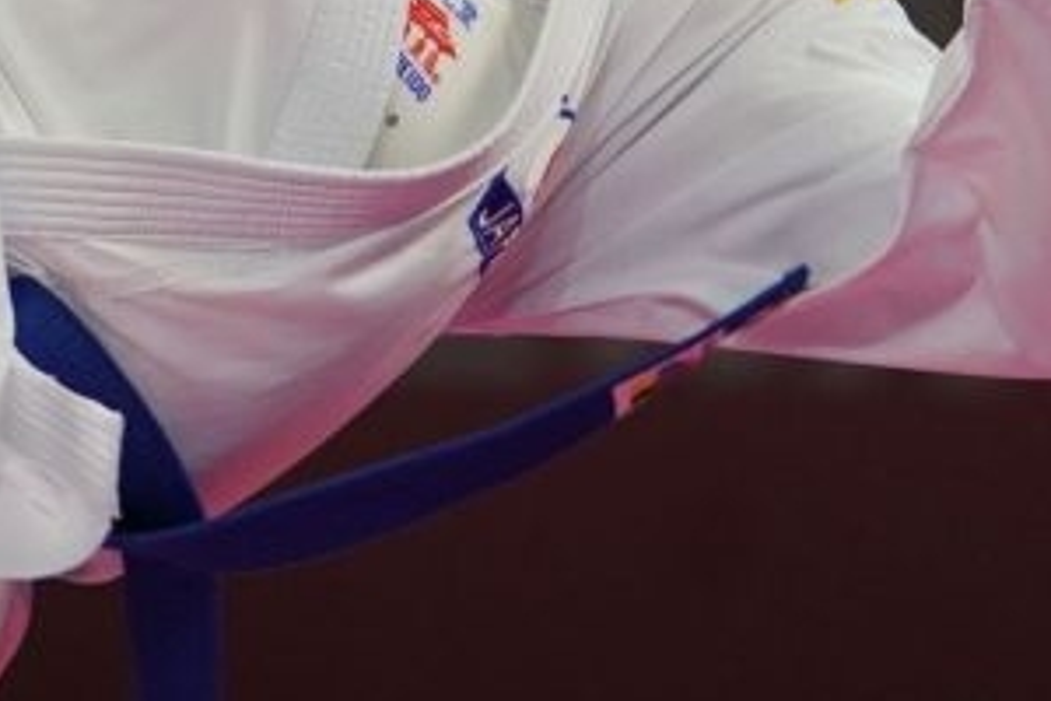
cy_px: 291
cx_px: 340
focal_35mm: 1199
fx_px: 35001
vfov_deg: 1.1
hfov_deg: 1.7
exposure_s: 1/1000
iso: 1250
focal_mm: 200
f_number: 2.8
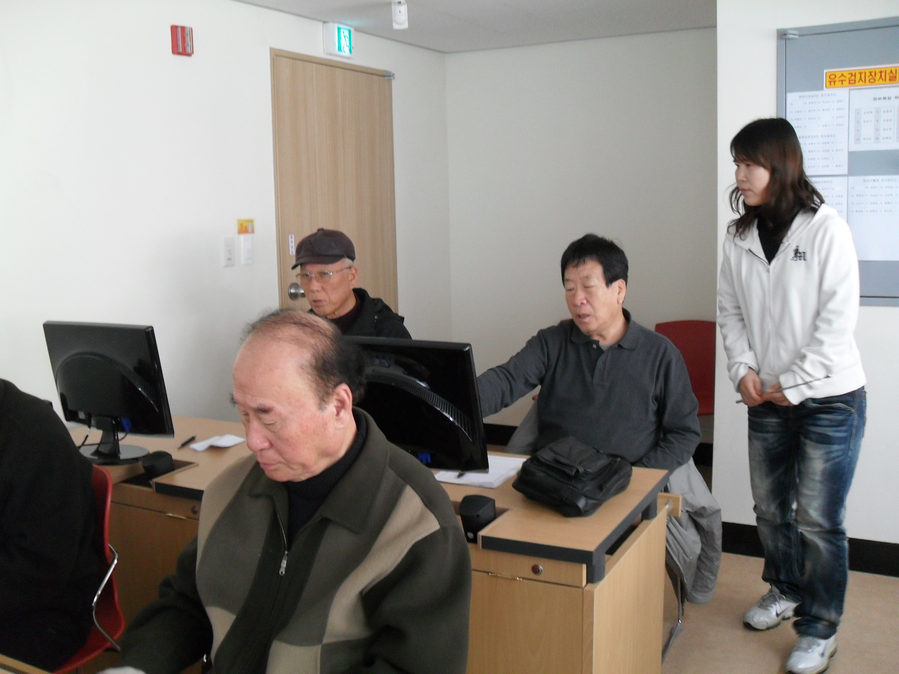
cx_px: 450
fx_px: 909
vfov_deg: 40.7
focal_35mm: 35
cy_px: 337
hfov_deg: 52.6
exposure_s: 1/30
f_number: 2.8
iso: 200
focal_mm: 6.2
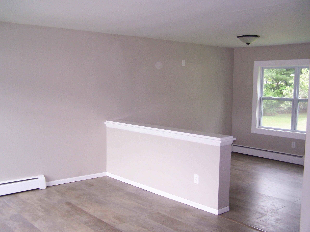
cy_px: 116
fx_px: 340
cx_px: 155
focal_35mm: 38
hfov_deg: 49.0
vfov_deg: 37.7
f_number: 2.8
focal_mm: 6.3
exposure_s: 1/90
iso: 140
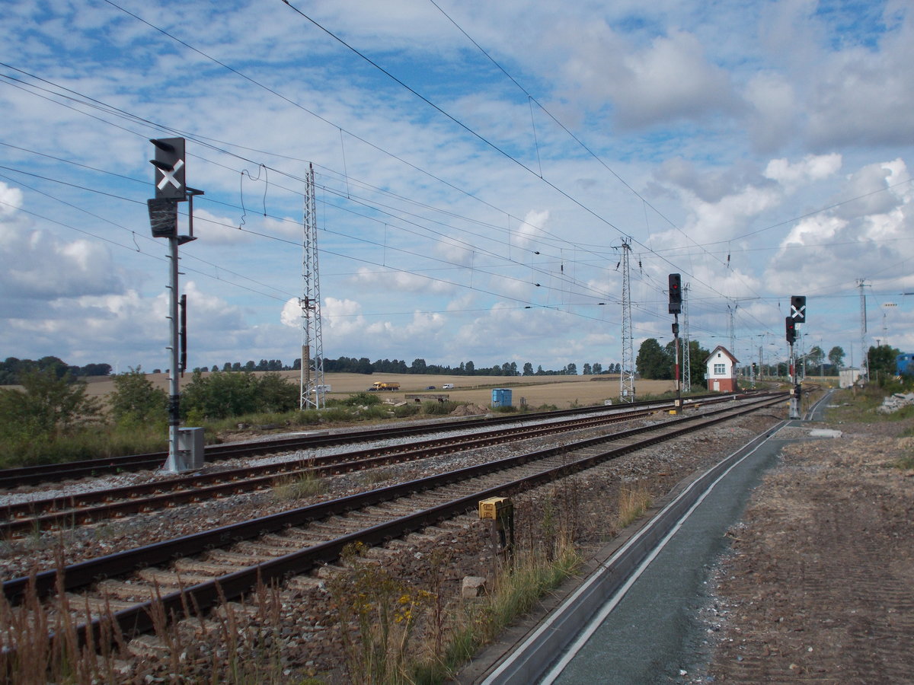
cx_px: 457
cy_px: 342
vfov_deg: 32.9
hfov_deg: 42.9
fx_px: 1162
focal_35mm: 44
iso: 80
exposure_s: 1/200
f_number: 10.6
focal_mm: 7.9
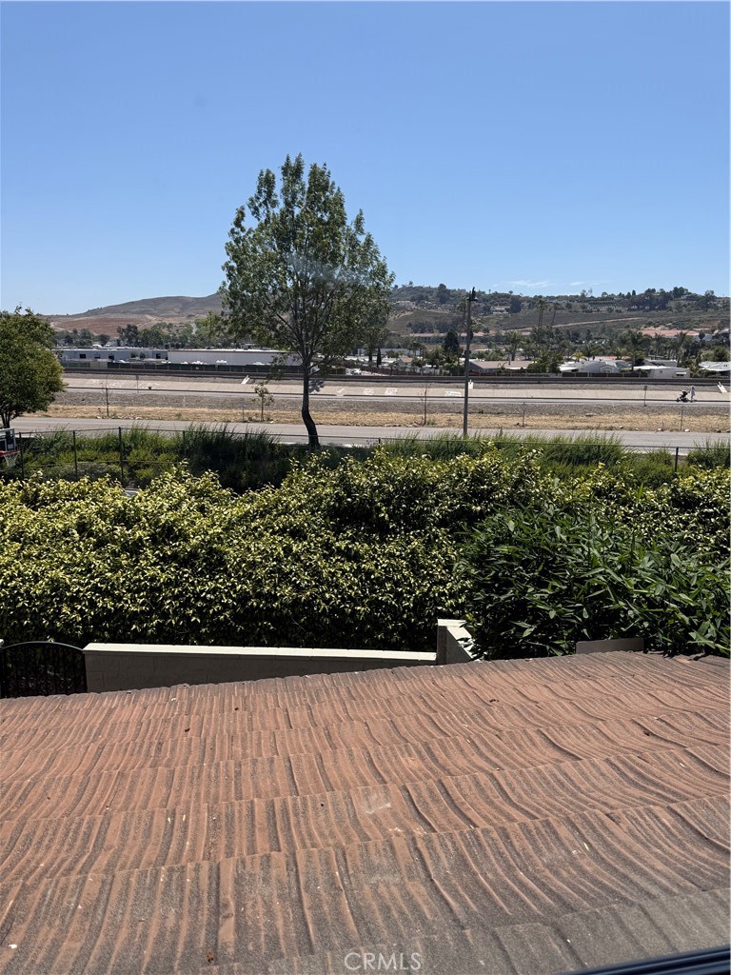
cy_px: 488
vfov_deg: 71.6
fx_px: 676
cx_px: 366
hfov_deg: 56.8
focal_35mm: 24
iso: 80
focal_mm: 6.76
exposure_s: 1/3145
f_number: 1.78
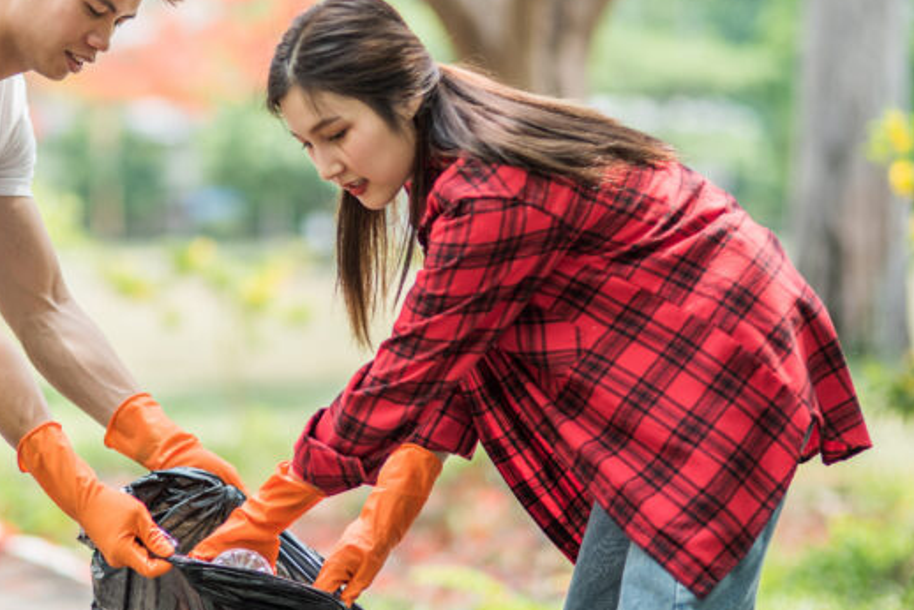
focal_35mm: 168
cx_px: 203
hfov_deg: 12.2
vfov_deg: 8.2
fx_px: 4268
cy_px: 265
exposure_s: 1/1000
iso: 64
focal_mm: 85
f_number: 1.4
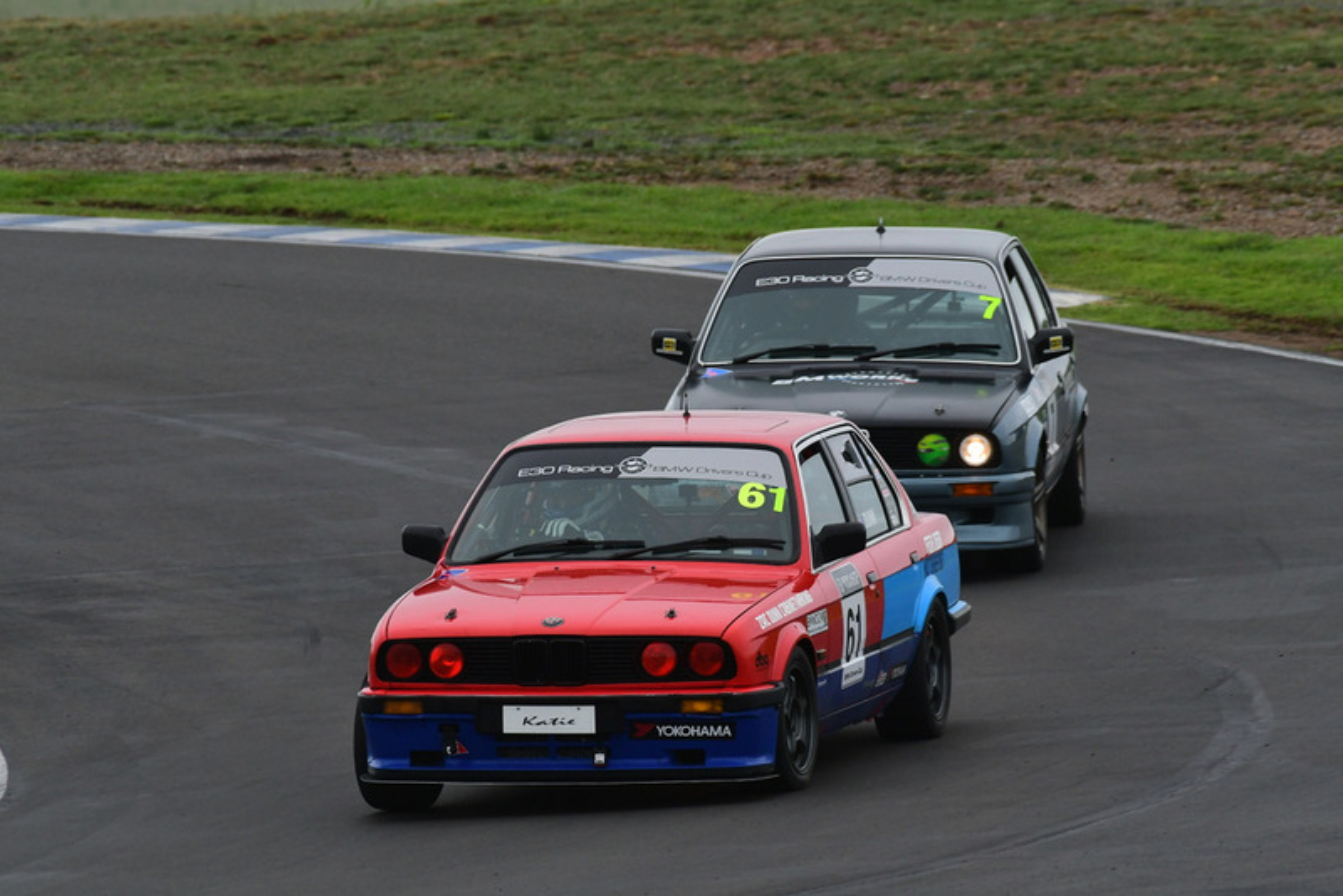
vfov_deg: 2.0
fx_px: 25189
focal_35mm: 675
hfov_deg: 3.1
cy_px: 448
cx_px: 672
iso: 1000
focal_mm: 450
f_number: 9
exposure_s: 1/640
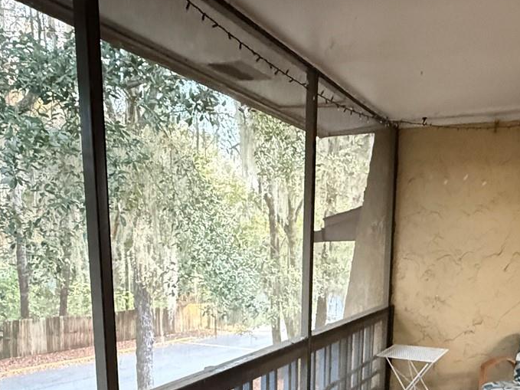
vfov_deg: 40.3
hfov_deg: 54.7
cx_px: 328
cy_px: 338
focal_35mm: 33
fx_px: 496
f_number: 2.2
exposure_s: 1/40
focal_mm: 2.22
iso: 1600
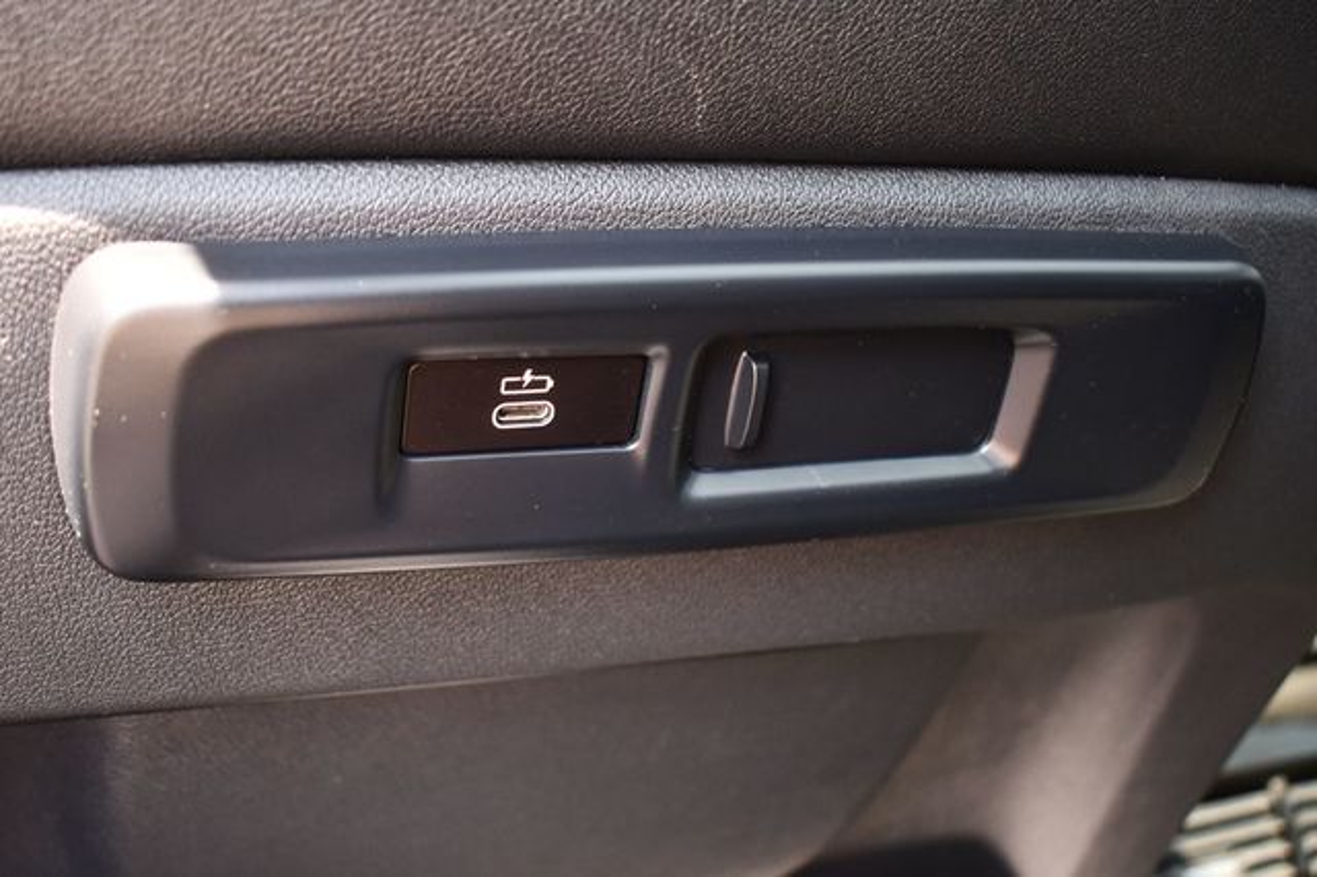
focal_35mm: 45
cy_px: 438
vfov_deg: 29.8
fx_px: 1645
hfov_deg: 43.6
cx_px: 658
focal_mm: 30
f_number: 4.2
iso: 1250
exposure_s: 1/125
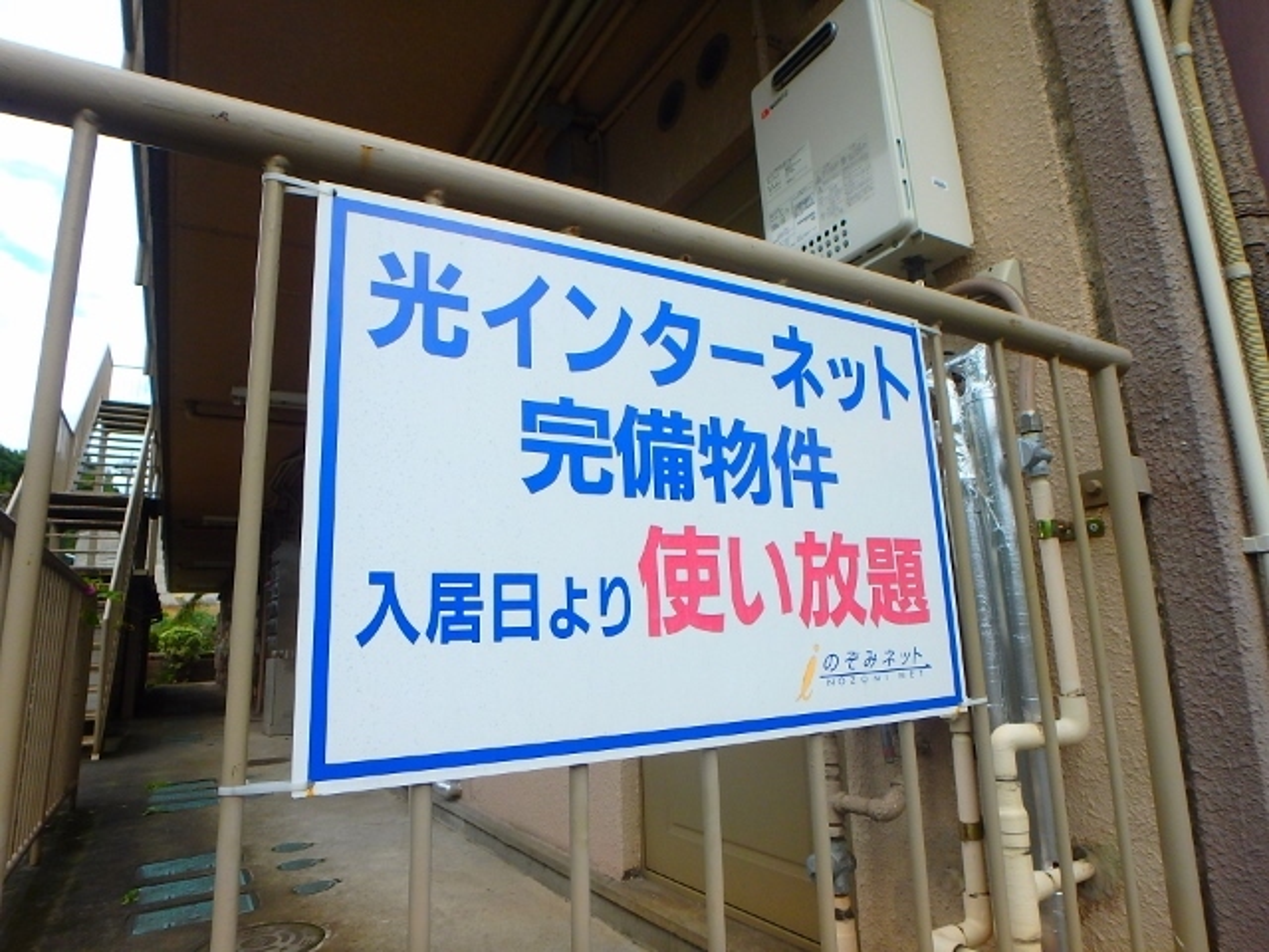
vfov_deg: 63.4
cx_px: 634
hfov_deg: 79.0
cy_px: 476
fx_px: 770
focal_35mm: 21
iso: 125
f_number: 3.5
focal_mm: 3.7
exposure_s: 1/500
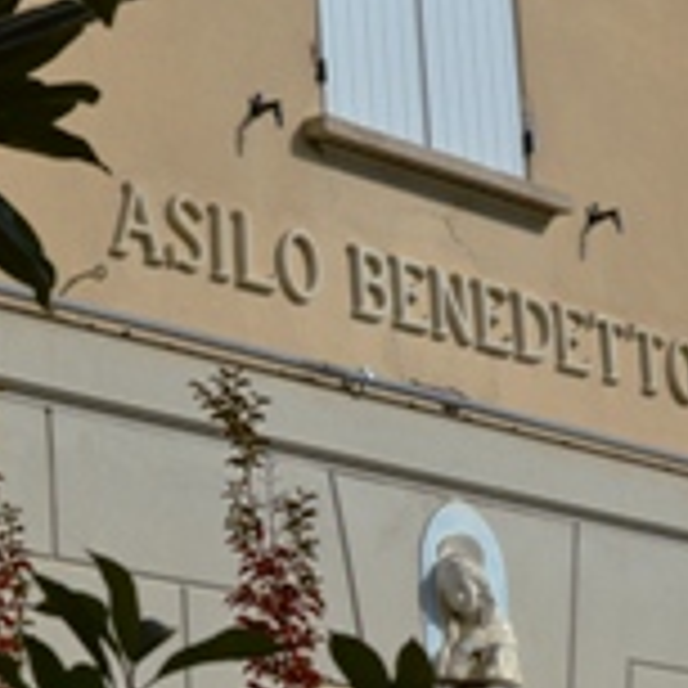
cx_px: 236
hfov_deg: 12.0
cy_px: 355
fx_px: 3283
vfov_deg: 12.0
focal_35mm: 146
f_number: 9
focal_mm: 36
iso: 400
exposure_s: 1/2500
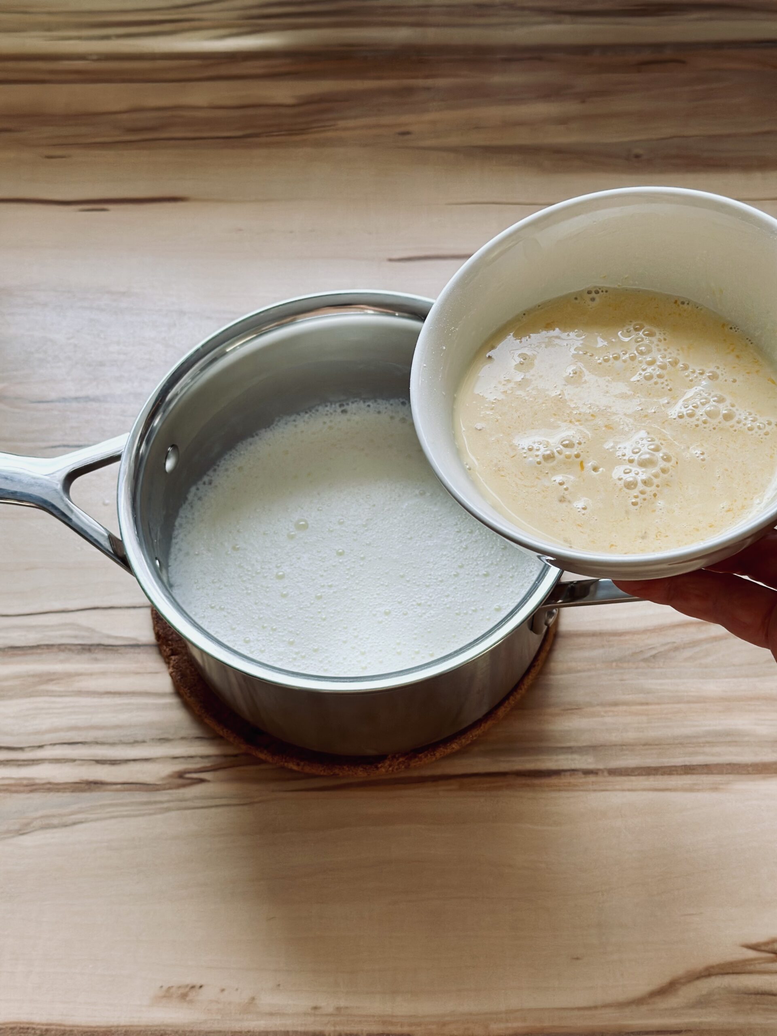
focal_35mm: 48
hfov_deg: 30.3
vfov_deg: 39.7
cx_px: 388
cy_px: 518
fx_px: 1437
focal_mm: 6.86
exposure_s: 1/148
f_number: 1.78
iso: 80
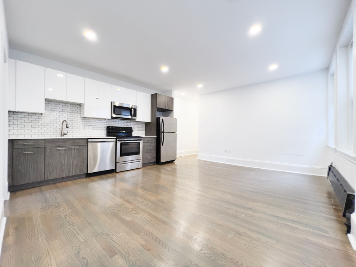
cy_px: 134
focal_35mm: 13
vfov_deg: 89.9
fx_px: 134
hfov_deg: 106.2
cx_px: 178
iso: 250
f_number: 1.8
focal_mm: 1.57
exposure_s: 1/120
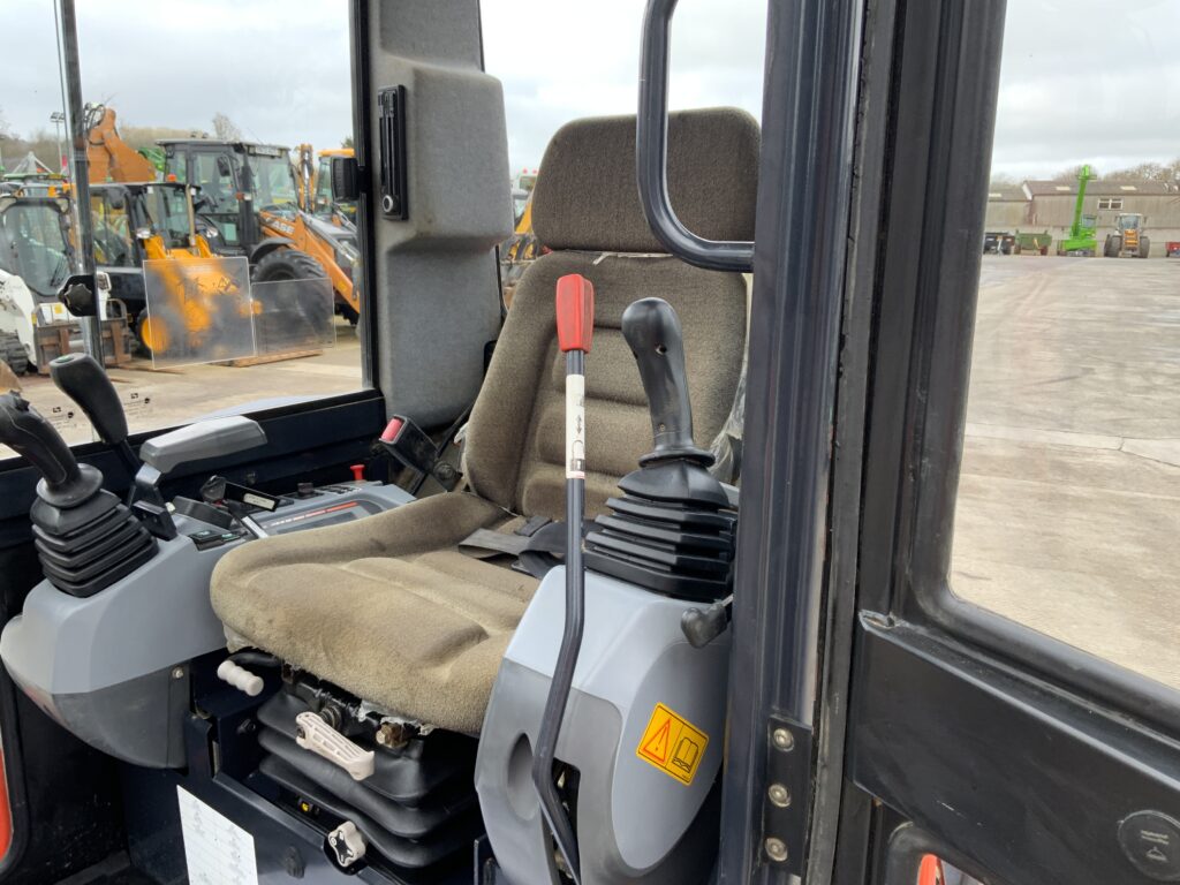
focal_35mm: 29
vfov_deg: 48.2
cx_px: 590
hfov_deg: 61.7
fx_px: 989
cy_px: 442
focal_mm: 3
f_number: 1.8
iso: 16
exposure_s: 1/122
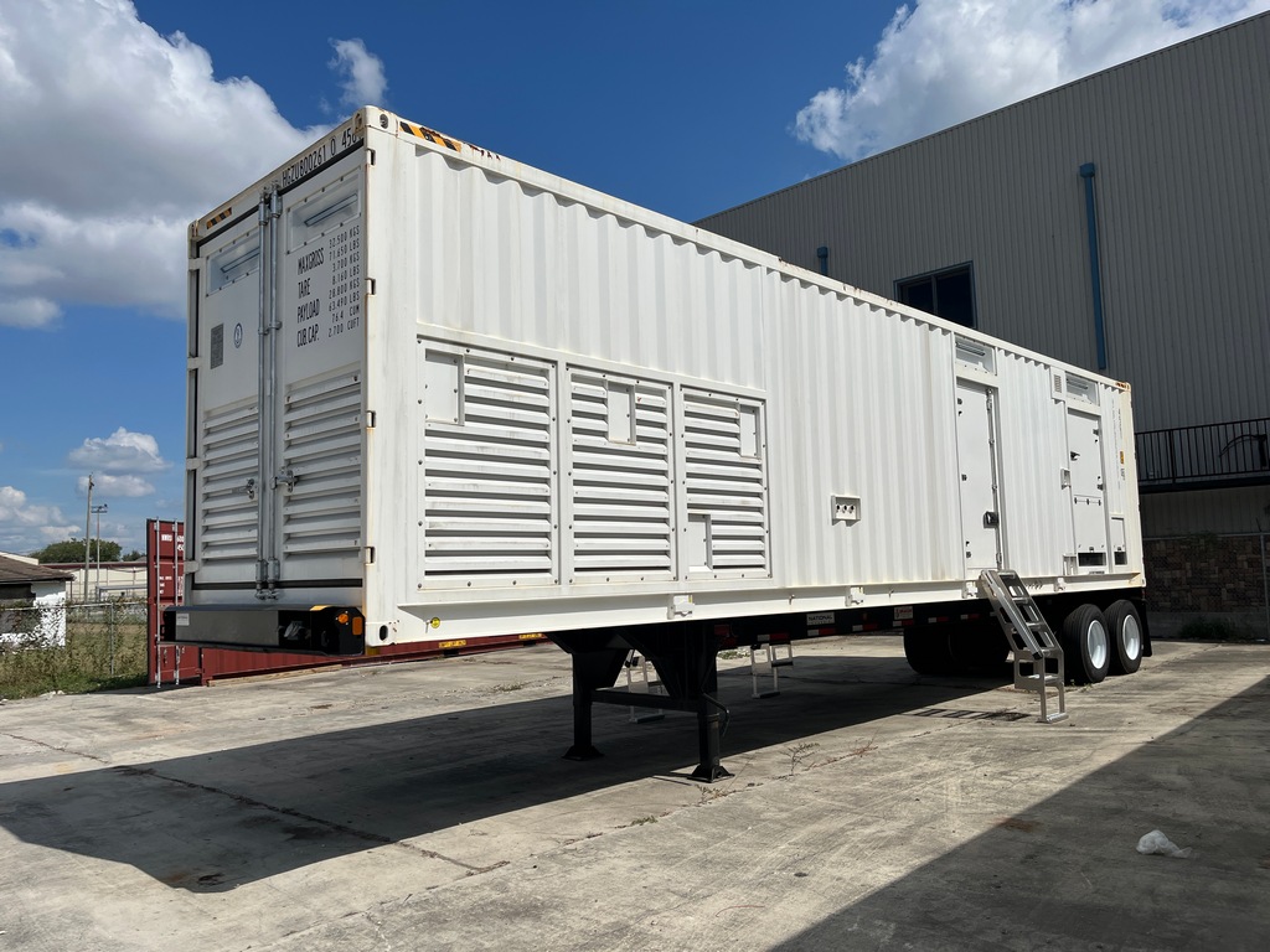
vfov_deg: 53.1
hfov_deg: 67.3
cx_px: 635
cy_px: 476
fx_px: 954
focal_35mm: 26
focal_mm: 5.1
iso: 50
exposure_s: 1/13333
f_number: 1.6
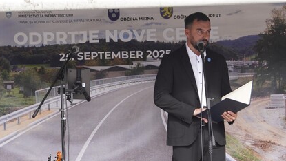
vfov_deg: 6.3
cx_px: 147
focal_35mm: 194
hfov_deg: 11.1
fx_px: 1472
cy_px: 84
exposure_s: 1/400
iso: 640
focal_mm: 114
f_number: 6.3
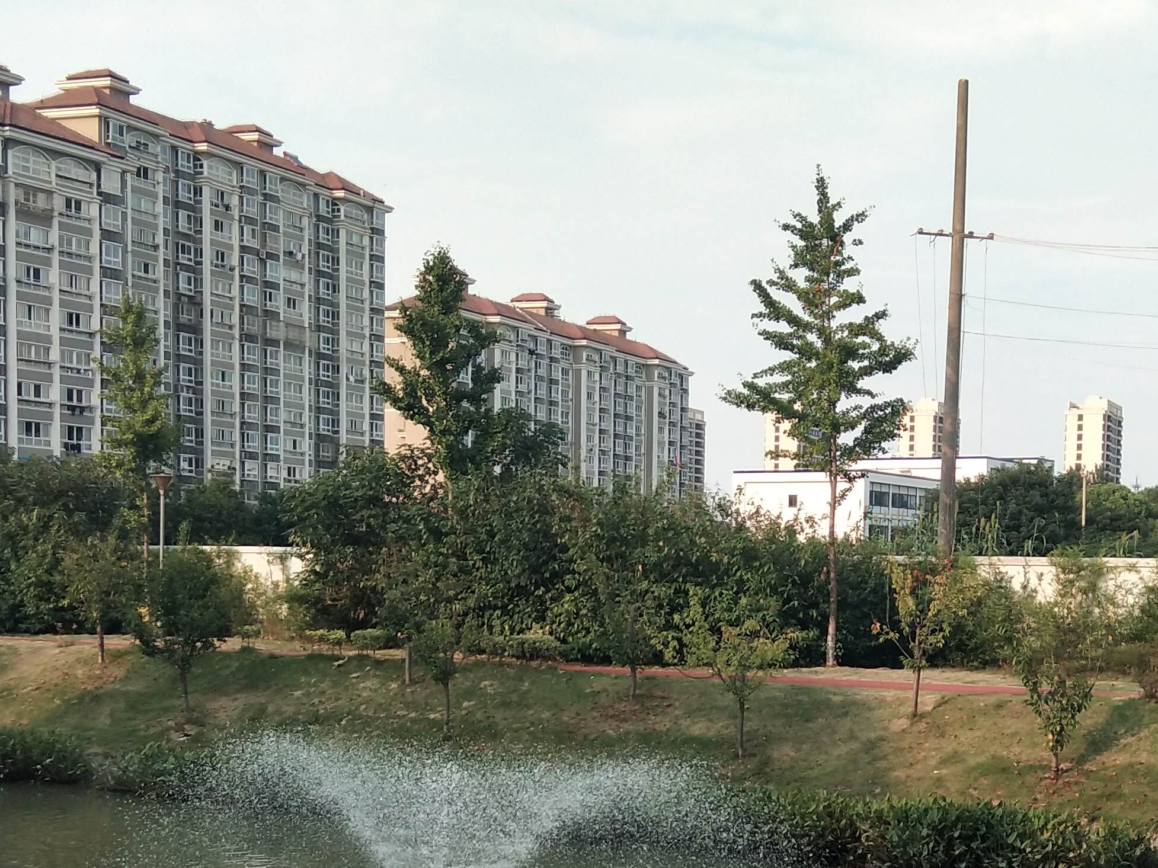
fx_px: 2208
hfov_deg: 29.2
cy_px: 715
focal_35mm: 66
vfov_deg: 21.9
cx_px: 788
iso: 50
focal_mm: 3.69
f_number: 2.2
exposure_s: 1/423
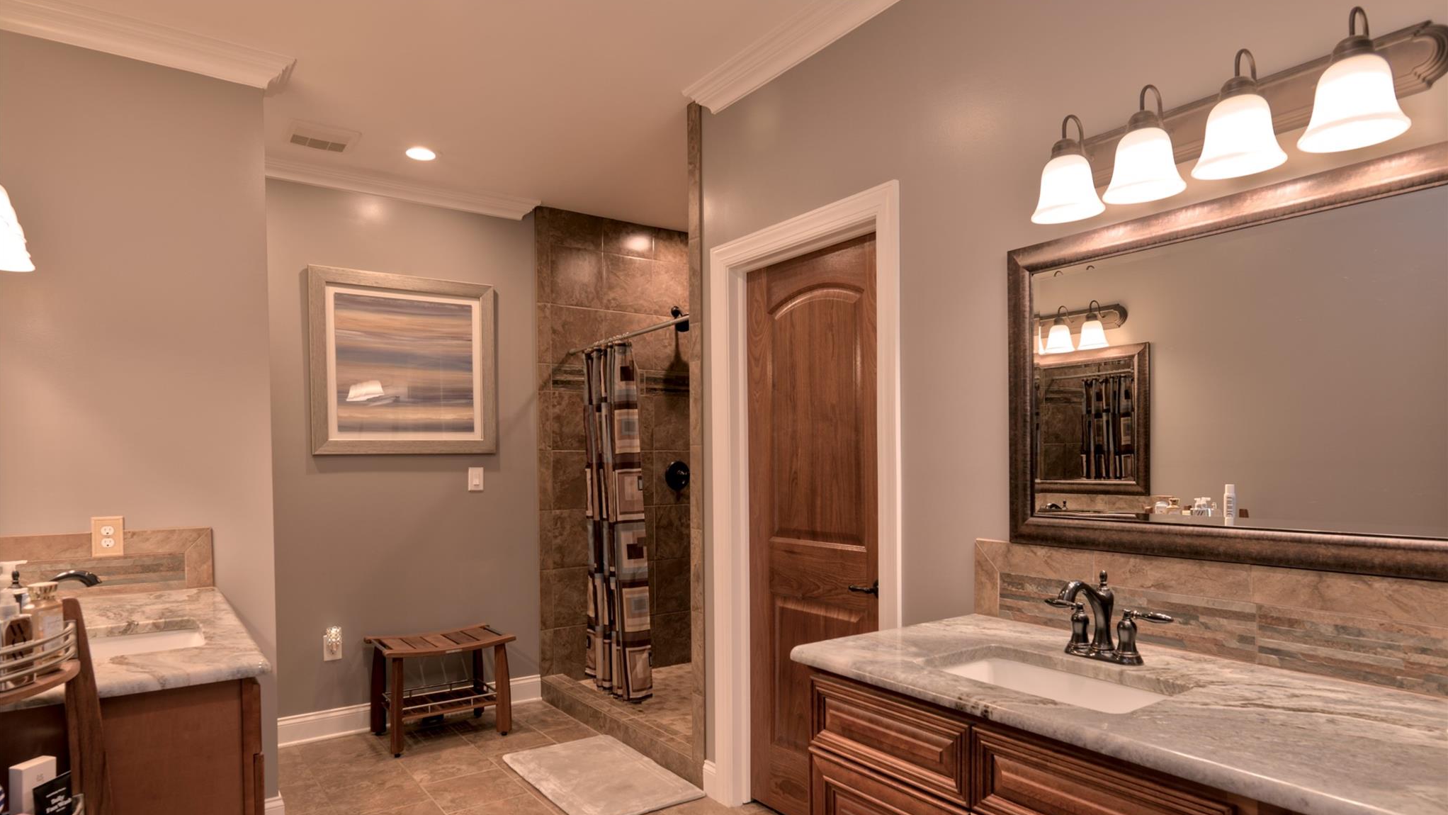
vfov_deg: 53.3
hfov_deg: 83.8
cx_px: 723
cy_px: 477
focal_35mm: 21
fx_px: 806
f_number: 8
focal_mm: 20
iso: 100
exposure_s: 1/3
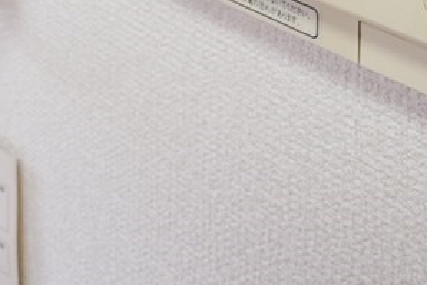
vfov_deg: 15.7
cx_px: 198
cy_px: -377
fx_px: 593
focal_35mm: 50
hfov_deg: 39.6
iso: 1600
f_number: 4
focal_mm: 7
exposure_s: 1/60
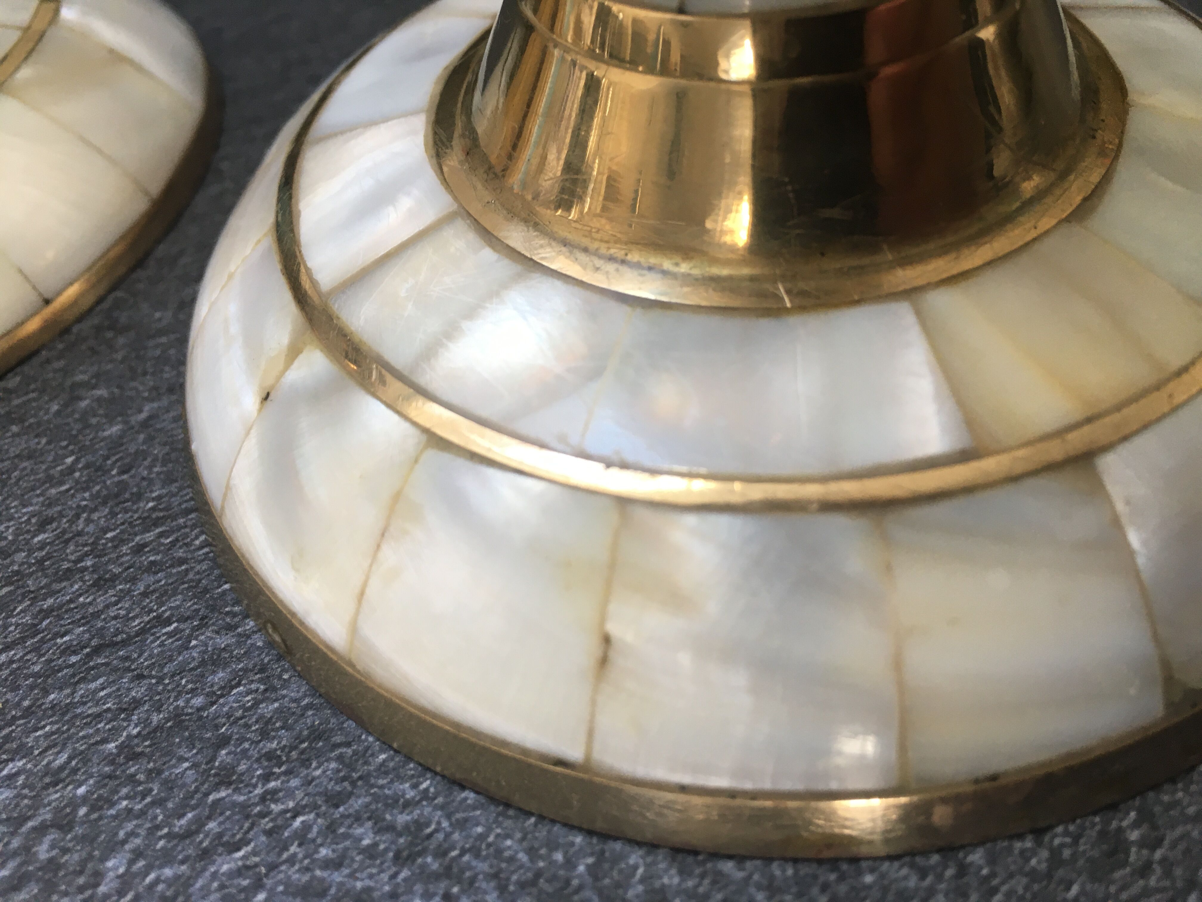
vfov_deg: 48.2
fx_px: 1007
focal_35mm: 29
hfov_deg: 61.7
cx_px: 601
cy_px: 451
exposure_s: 1/33
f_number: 2.2
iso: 40
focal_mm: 4.15
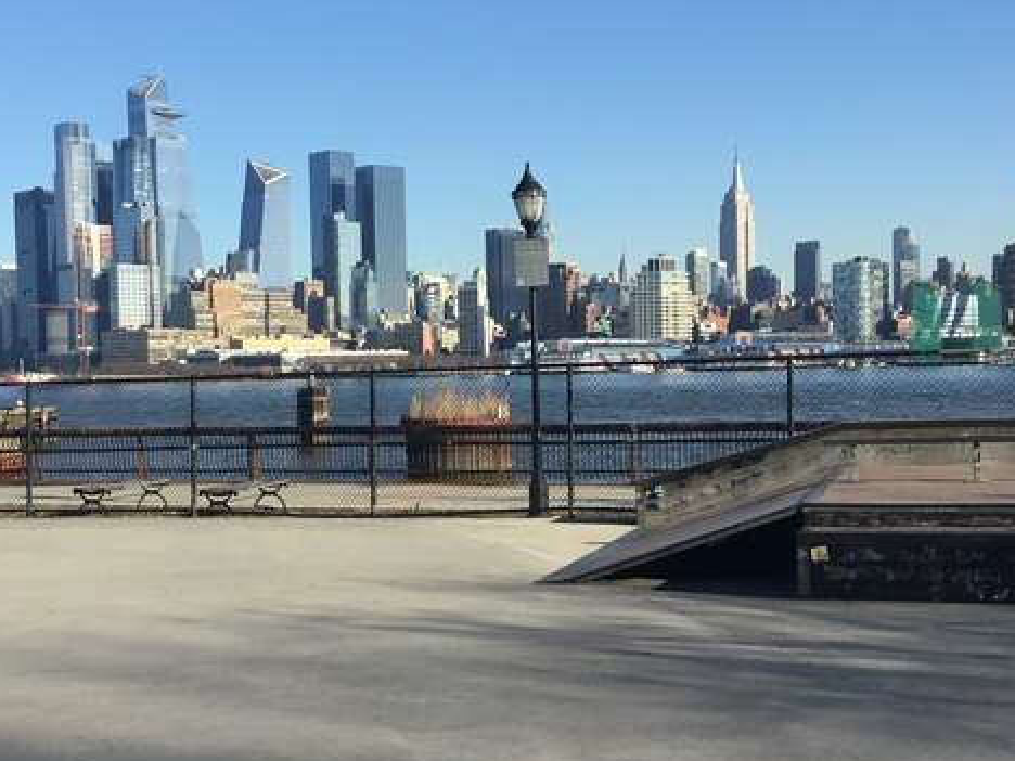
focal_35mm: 53
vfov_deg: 27.5
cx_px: 373
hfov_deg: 35.9
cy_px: 436
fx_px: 1554
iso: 25
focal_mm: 3.3
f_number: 2.4
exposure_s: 1/1131
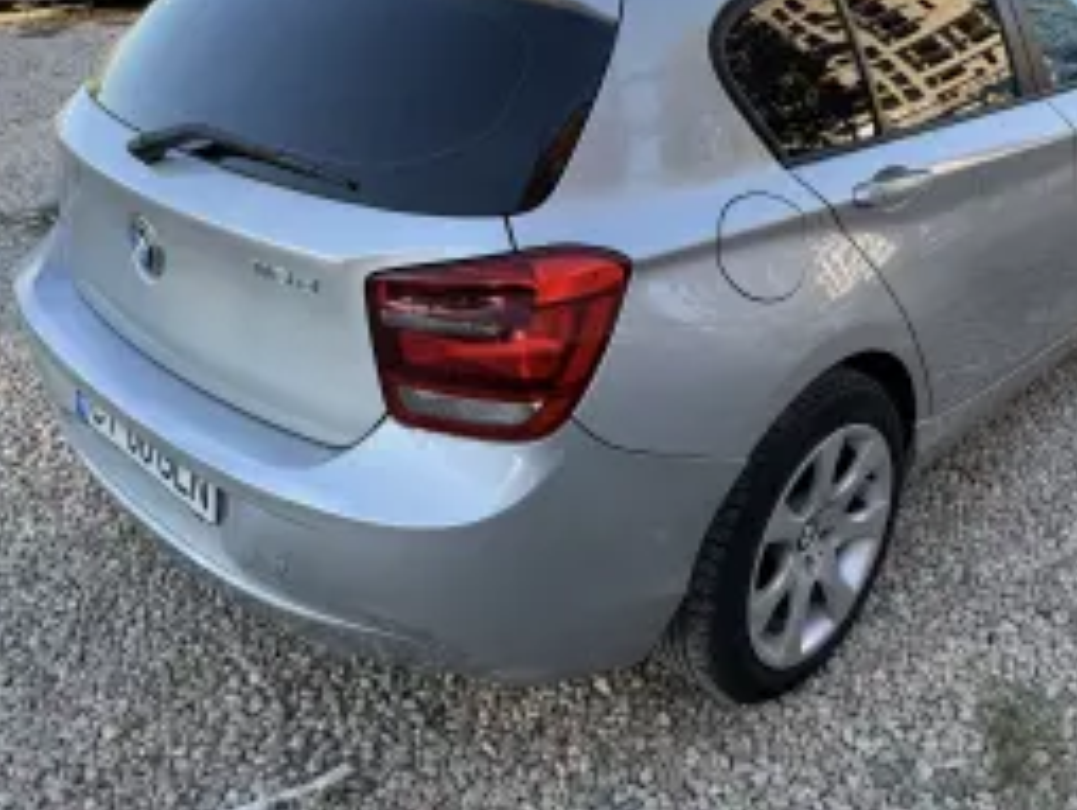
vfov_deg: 41.1
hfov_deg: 53.1
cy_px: 242
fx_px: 1059
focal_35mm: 34
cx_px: 700
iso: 100
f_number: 1.78
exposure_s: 1/822
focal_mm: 6.76
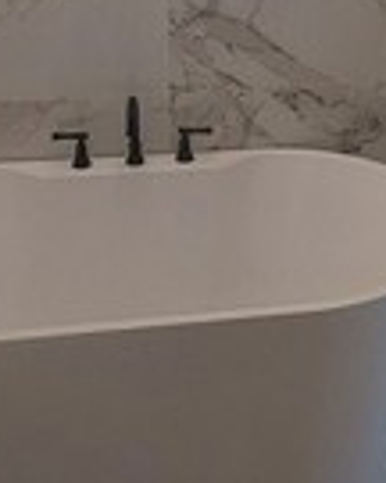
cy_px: -18
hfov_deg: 24.6
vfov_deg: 29.1
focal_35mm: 60
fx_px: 857
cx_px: 350
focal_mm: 1.74
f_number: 2.2
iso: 100
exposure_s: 1/60
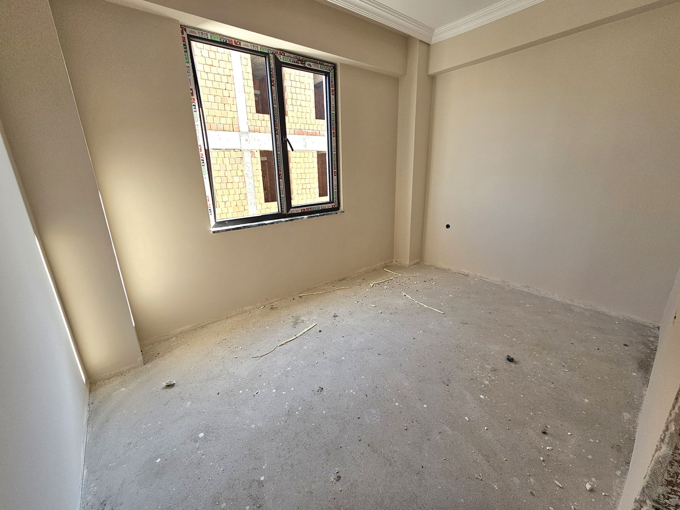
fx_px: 255
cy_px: 255
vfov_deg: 89.9
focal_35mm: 13
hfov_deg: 106.2
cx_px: 340
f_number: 2.2
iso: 80
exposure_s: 1/238
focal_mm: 2.2
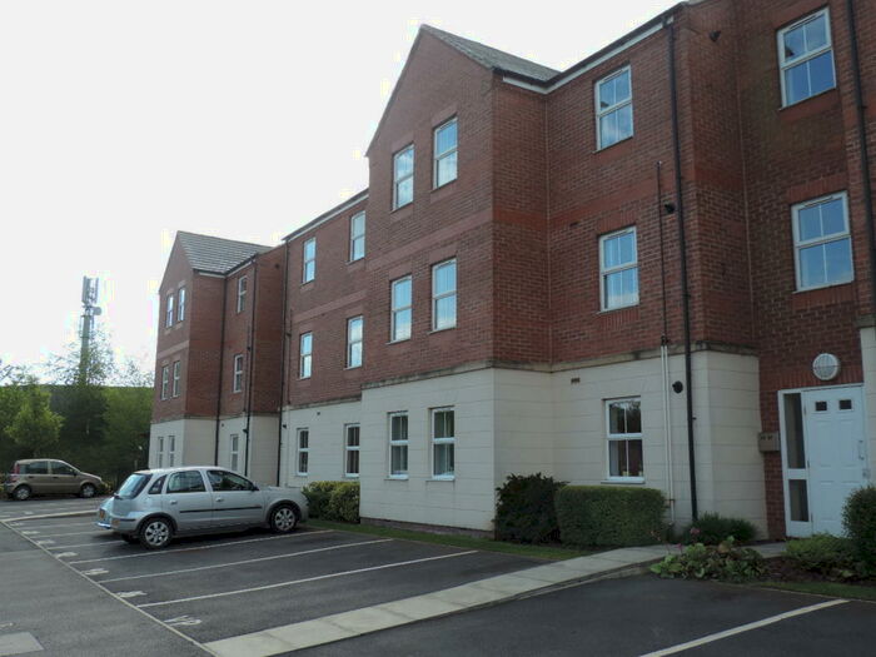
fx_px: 835
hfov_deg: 55.4
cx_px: 438
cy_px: 328
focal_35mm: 33
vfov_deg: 42.9
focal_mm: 5.8
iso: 80
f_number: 3.2
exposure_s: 1/500
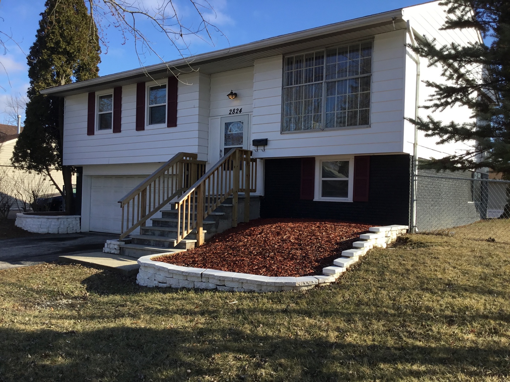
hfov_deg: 58.4
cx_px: 255
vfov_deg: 45.4
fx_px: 457
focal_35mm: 31
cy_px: 191
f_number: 2.4
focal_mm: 3.3
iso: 25
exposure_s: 1/595
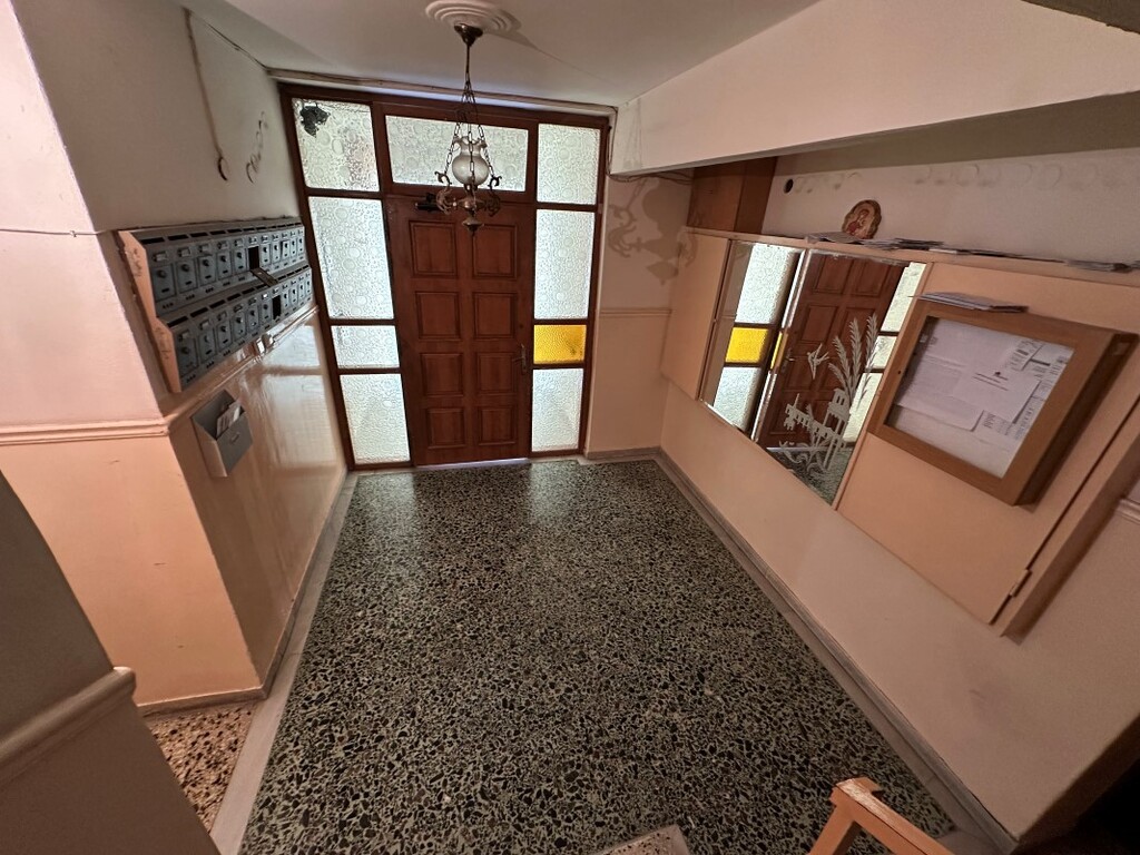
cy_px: 428
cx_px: 570
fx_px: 461
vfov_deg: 85.7
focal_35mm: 14
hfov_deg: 102.1
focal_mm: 2.22
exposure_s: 1/50
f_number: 2.2
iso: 640
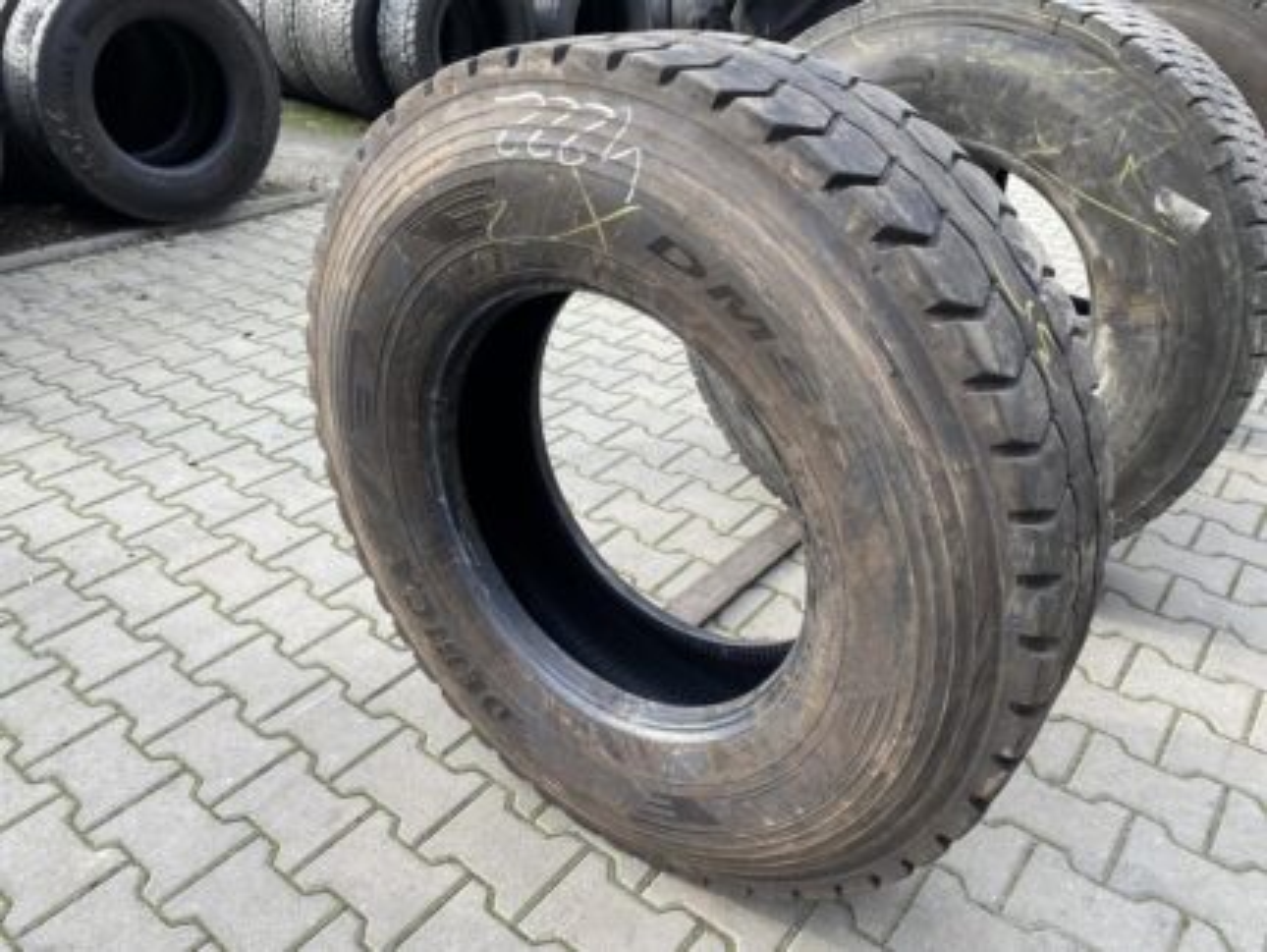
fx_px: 952
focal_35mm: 26
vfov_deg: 53.1
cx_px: 634
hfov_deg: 67.3
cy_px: 476
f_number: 1.8
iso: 32
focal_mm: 4.25
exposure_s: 1/176
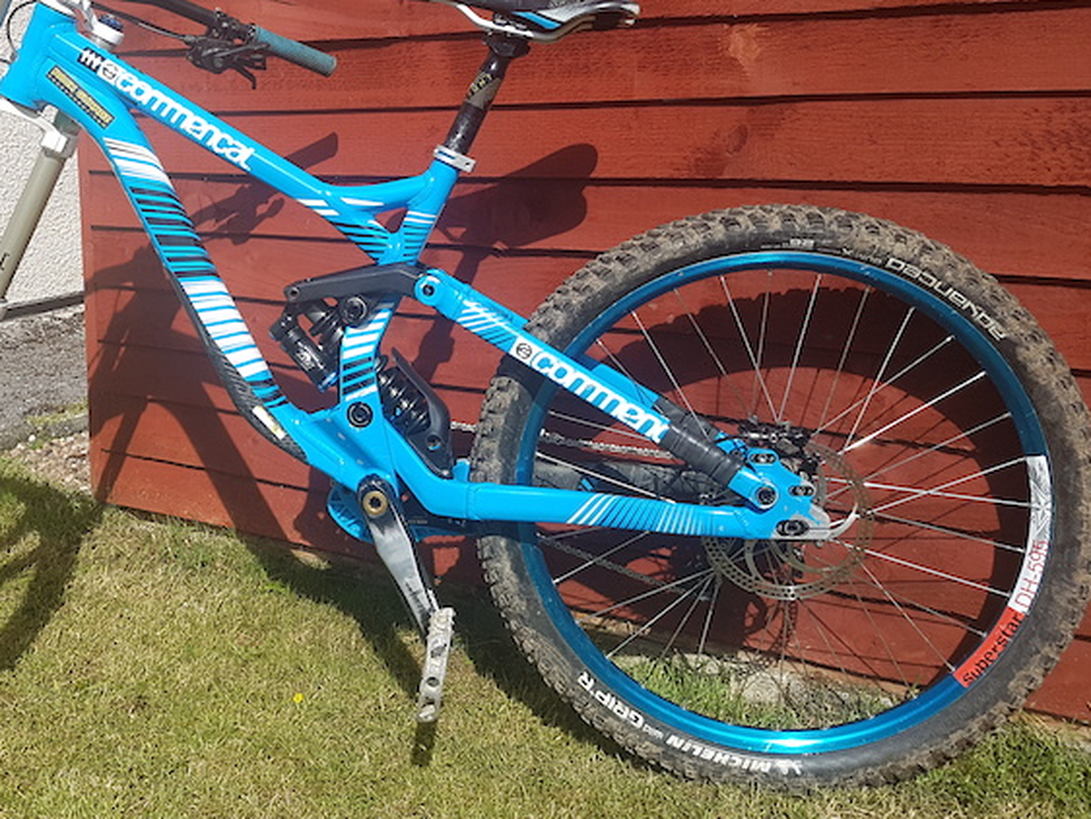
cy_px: 268
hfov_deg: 48.9
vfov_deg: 38.2
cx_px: 326
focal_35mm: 37
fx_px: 1167
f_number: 1.7
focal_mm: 4.2
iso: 40
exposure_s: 1/1916
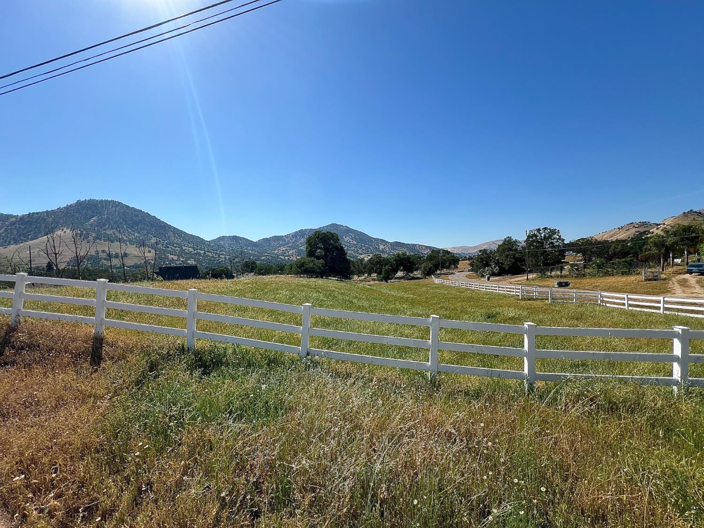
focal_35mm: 13
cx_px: 352
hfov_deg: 106.2
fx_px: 264
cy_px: 264
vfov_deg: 89.9
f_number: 1.8
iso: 32
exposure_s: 1/2538
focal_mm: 1.57
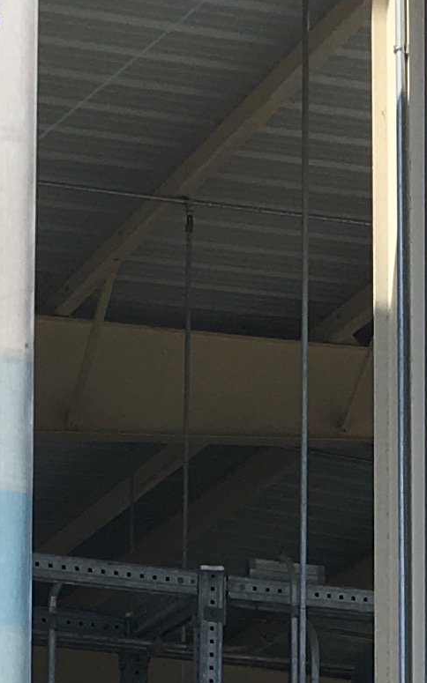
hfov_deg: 8.1
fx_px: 2981
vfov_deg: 12.6
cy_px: 906
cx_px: 436
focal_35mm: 160
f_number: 2.2
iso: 25
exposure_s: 1/1183
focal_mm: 4.15
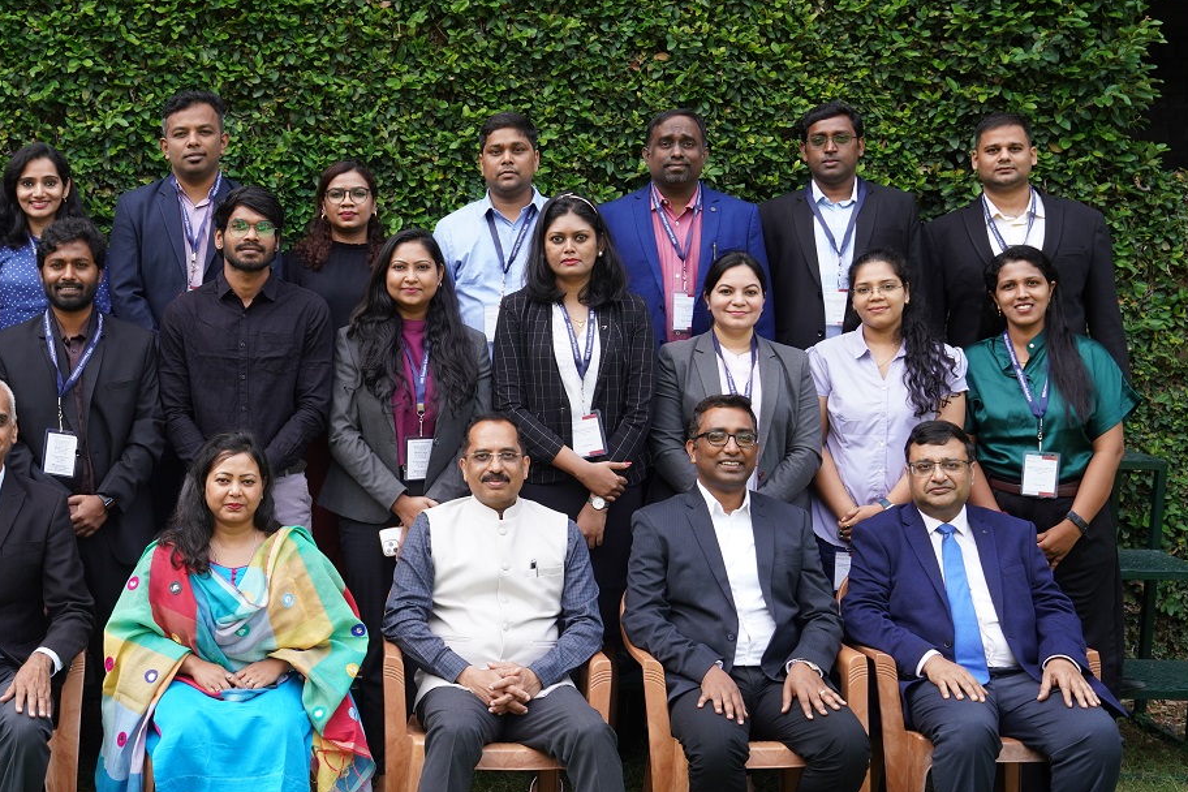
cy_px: 375
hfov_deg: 37.7
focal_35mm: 51
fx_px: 1683
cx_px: 263
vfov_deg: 26.5
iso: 250
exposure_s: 1/160
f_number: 5
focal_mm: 31
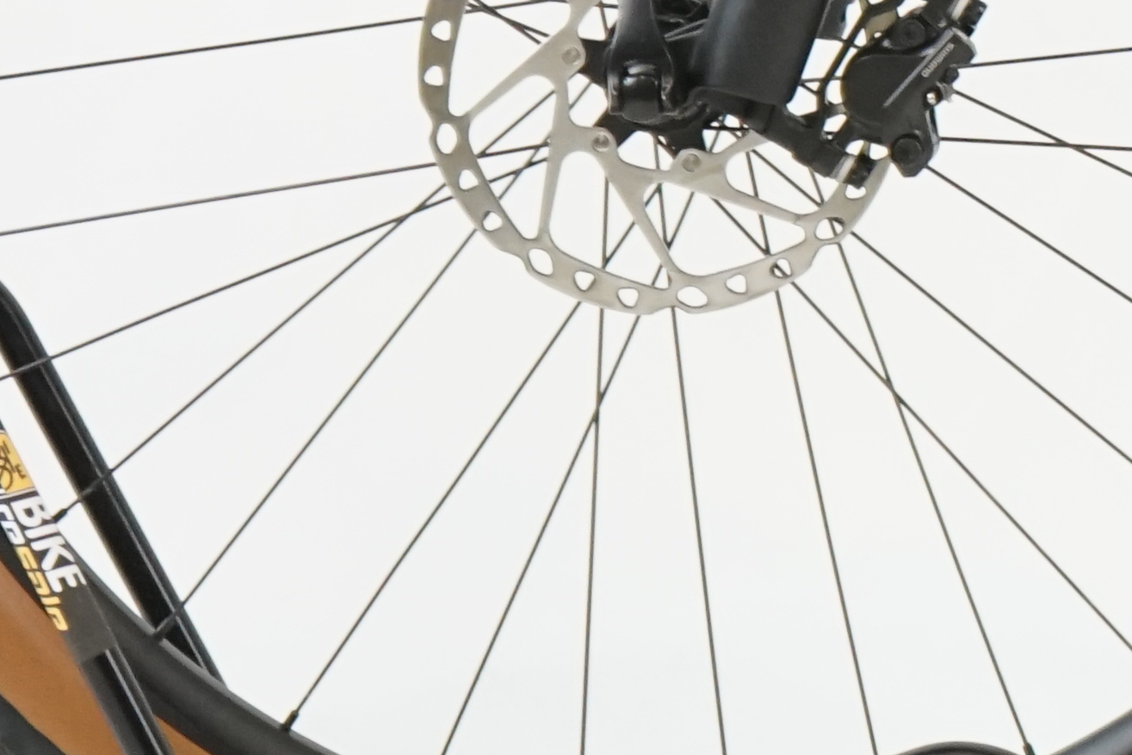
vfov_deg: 5.2
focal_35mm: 260
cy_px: -628
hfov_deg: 7.6
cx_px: 2168
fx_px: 8176
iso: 2000
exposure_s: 1/200
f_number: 5.6
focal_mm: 57
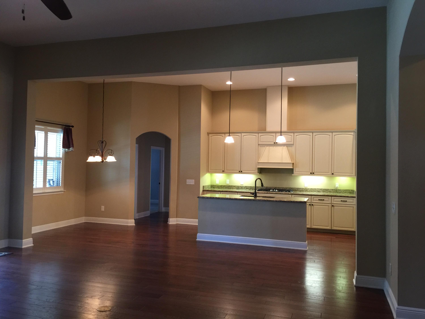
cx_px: 212
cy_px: 160
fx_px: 356
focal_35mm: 29
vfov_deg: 48.2
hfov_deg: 61.7
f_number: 2.2
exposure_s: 1/15
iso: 80
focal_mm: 4.15
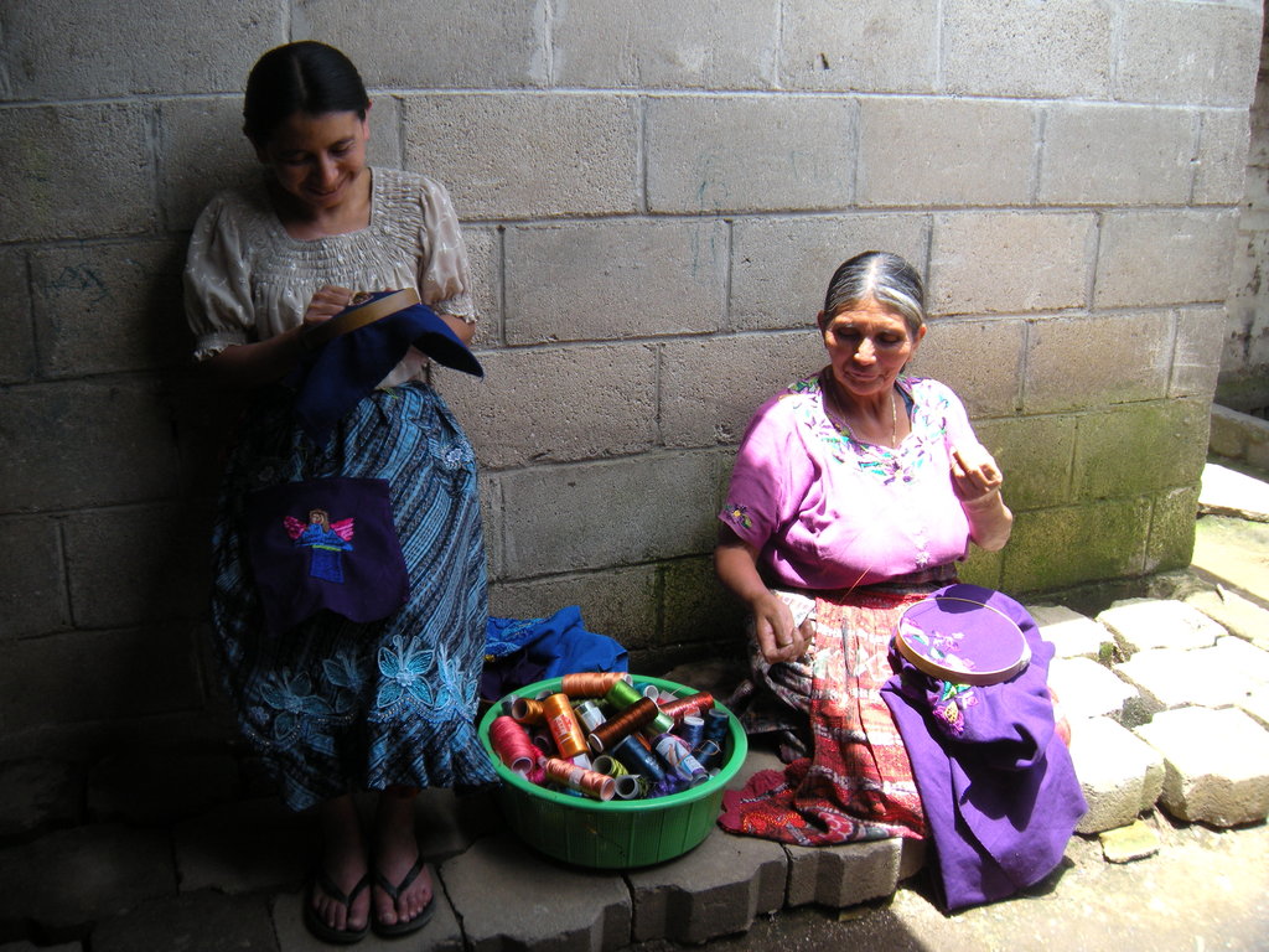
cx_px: 634
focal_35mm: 35
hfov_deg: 52.6
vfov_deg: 40.7
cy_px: 476
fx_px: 1283
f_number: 3.8
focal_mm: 5.9
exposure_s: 1/98.5
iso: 64
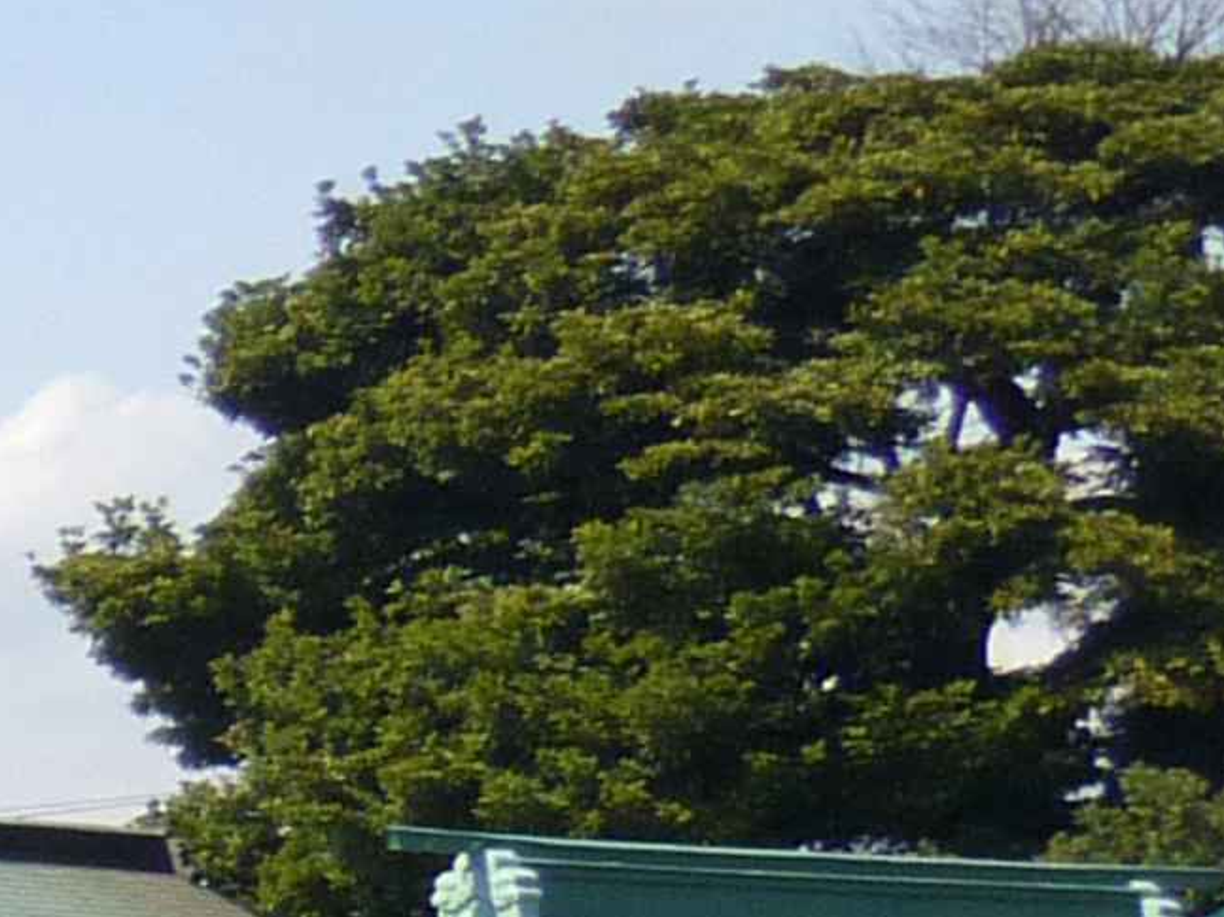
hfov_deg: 8.8
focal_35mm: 167
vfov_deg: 8.8
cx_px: -2851
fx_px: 5904
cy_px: 1119
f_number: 9
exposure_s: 1/200
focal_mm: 4.5
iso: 100
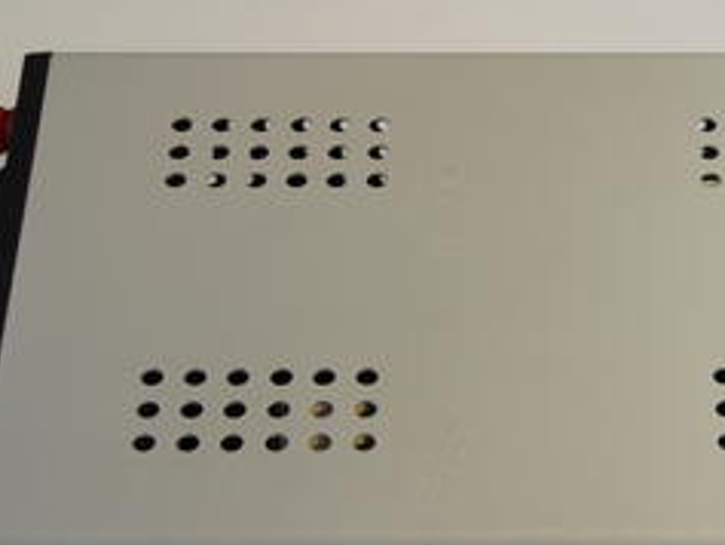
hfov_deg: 15.7
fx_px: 2619
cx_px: 563
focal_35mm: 125
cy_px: 325
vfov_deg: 11.9
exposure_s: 1/10
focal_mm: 37
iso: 200
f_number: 8
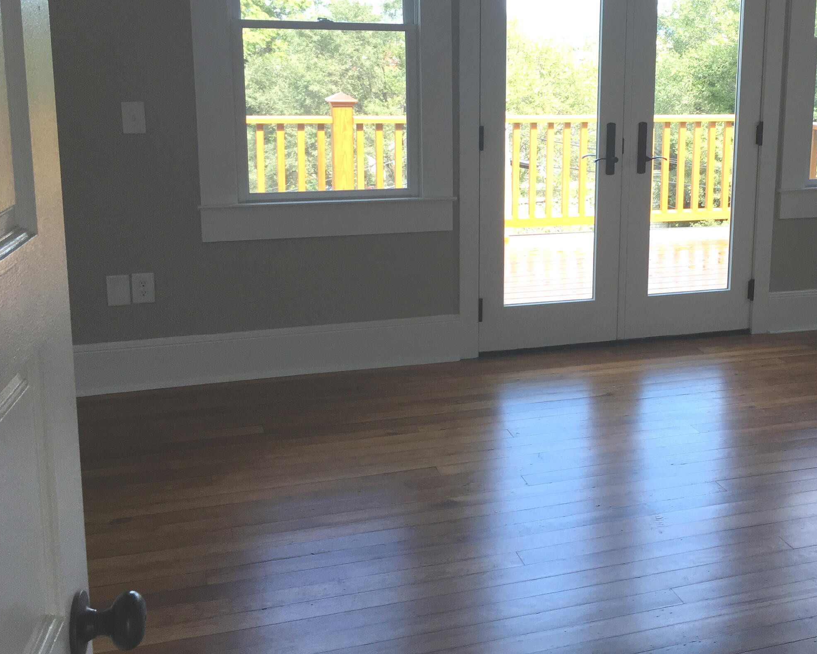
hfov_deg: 42.0
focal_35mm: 43
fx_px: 1040
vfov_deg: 34.7
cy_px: 240
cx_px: 581
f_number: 2.2
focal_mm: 4.15
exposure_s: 1/120
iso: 40
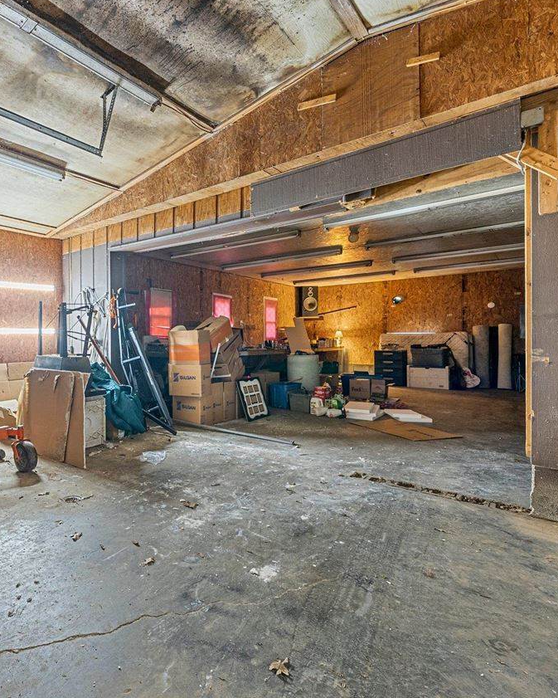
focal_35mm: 20
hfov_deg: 64.3
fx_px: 413
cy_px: 349
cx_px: 143
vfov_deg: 80.4
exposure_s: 2
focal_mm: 14
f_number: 7.1
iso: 400
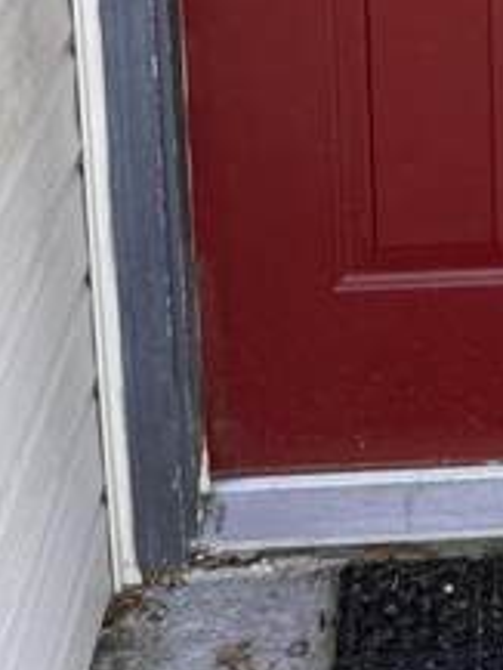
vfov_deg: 16.8
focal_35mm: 106
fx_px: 2052
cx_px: 660
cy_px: -330
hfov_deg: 13.5
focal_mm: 6.76
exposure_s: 1/182
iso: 64
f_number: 1.78
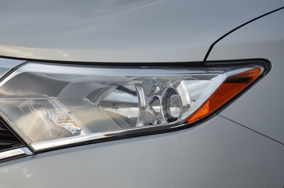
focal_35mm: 341
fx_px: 2684
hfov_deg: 6.1
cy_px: 92
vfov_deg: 4.0
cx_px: 126
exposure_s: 1/1000
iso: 450
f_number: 5.6
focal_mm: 170
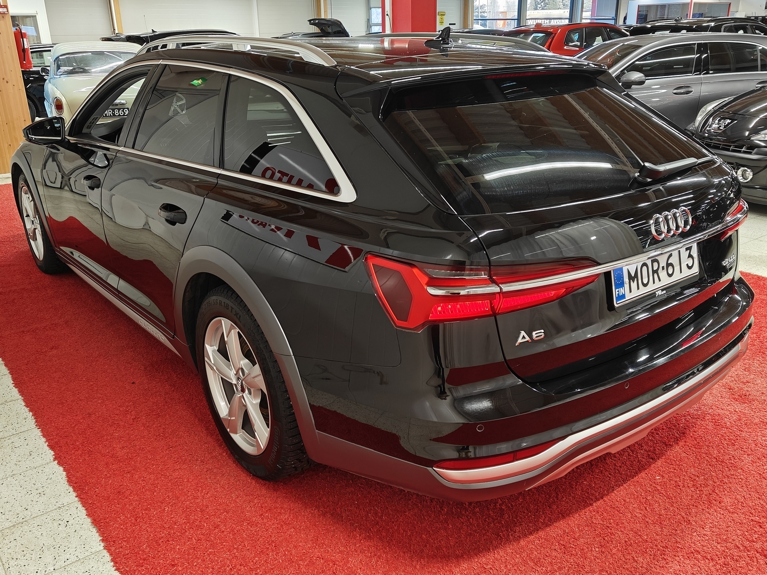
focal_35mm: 31
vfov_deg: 45.4
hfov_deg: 58.4
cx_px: 384
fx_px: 687
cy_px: 288
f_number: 1.8
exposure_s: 1/50
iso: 100
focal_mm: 5.59
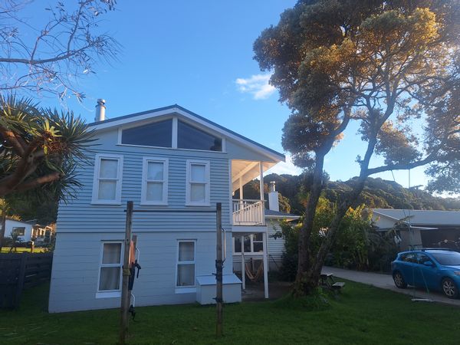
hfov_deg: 73.9
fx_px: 306
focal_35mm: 23
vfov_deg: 58.9
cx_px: 230
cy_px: 172
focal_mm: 5.54
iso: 40
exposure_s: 1/534
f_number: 1.8
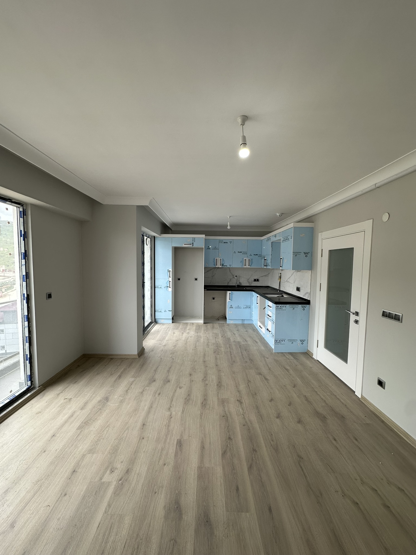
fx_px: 224
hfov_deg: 85.7
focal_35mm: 14
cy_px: 278
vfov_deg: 102.1
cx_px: 208
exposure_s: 1/99
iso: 50
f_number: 2.2
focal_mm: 2.22
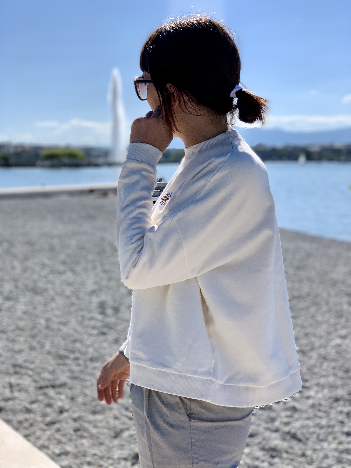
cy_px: 234
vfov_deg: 36.8
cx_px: 176
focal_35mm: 52
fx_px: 703
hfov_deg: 28.0
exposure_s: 1/1845
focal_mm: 6
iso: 16
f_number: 2.4
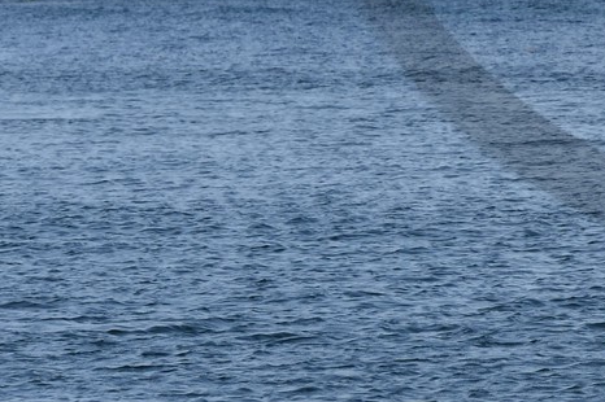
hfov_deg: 3.0
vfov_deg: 2.0
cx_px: 810
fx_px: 11537
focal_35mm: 687
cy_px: -279
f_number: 13
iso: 200
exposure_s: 1/320
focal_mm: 200
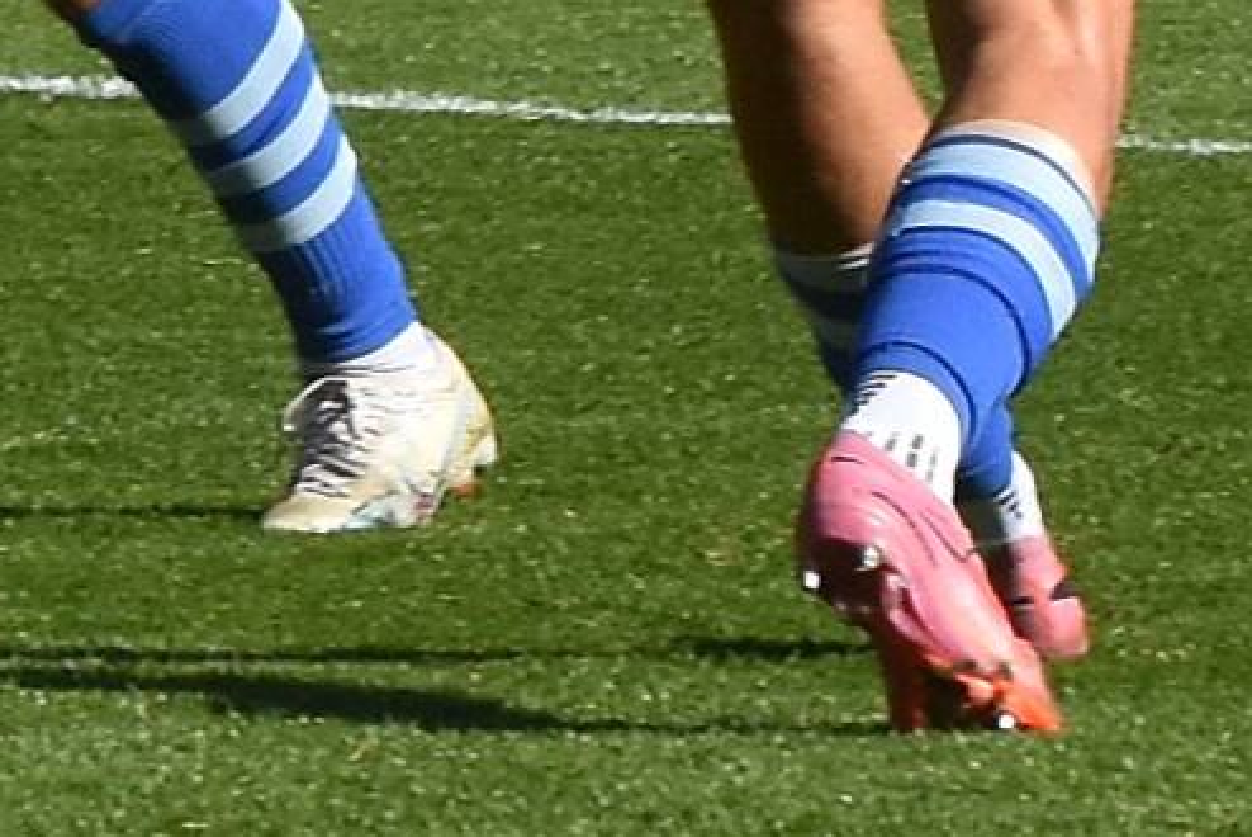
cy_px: -733
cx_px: -466
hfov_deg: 3.6
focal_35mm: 571
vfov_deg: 2.4
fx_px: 19869
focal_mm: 98
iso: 400
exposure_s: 1/1600
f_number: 5.6
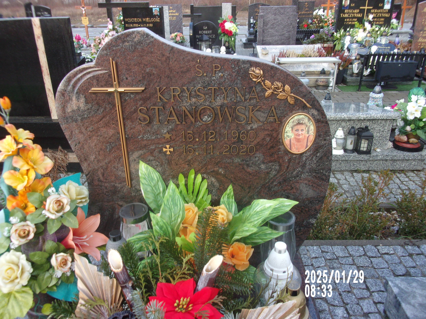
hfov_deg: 63.4
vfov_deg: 49.7
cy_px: 160
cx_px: 213
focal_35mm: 28
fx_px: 345
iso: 91
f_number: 3.9
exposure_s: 1/34
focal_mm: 5.1
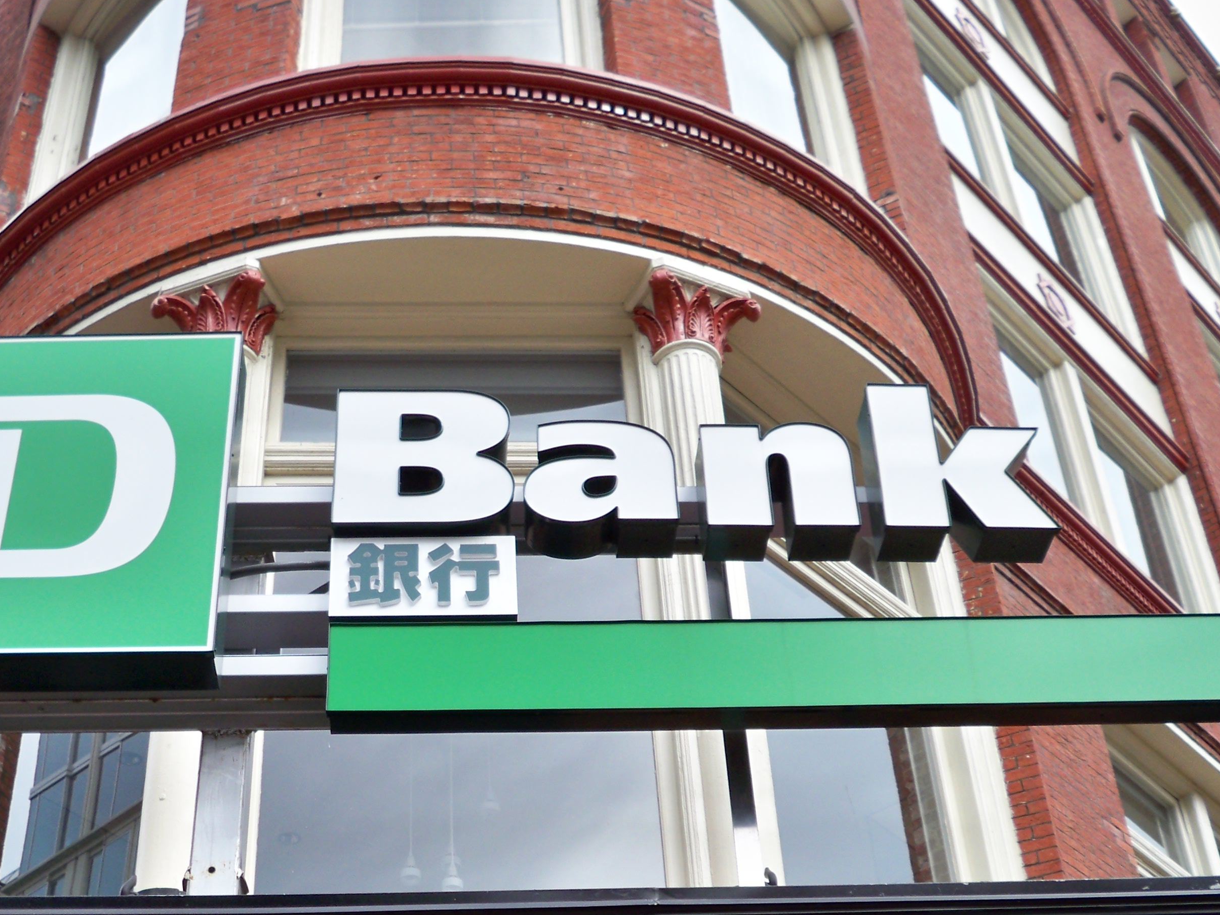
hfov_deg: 36.0
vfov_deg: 27.3
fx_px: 1868
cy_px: 648
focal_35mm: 53
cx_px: 453
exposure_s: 1/250
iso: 64
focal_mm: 6.3
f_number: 3.1
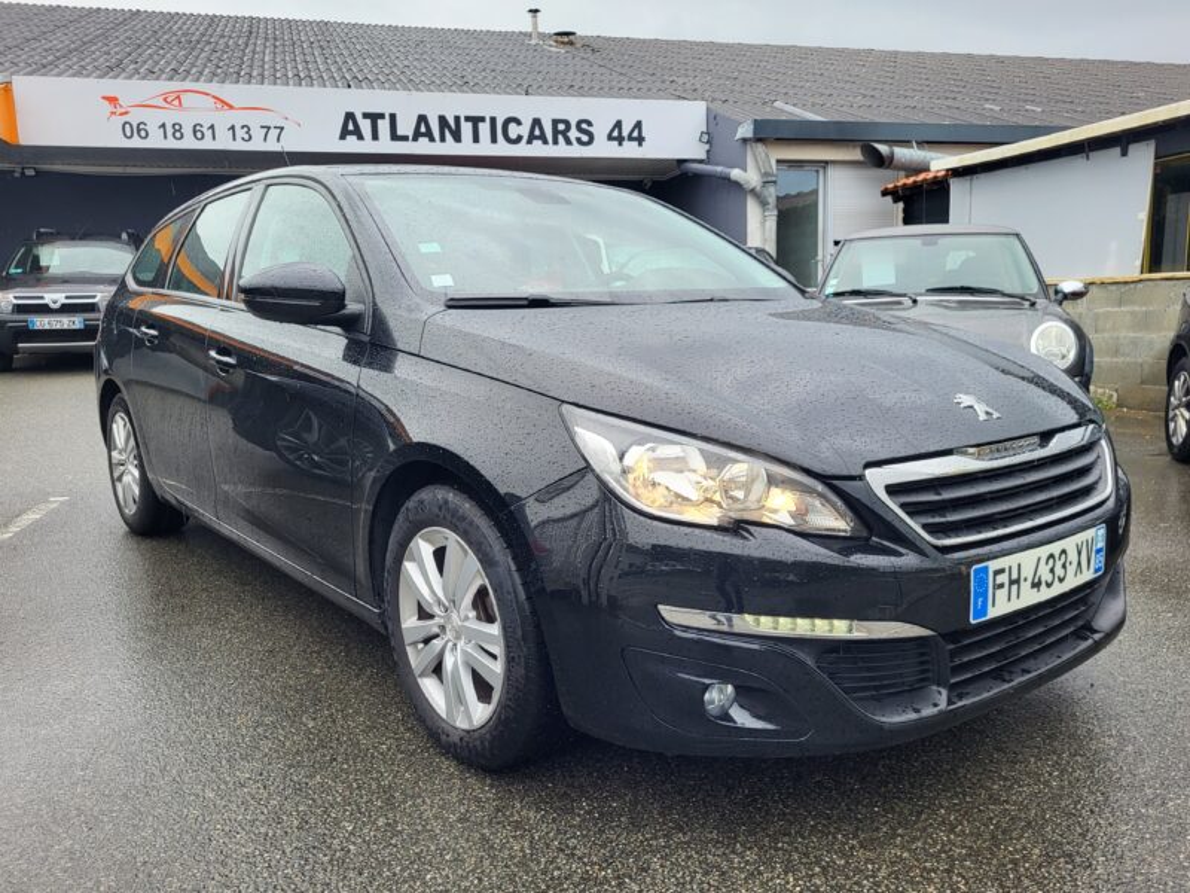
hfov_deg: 67.3
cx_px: 595
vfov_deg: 53.1
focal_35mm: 26
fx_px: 894
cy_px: 446
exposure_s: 1/345
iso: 40
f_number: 1.8
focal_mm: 5.4
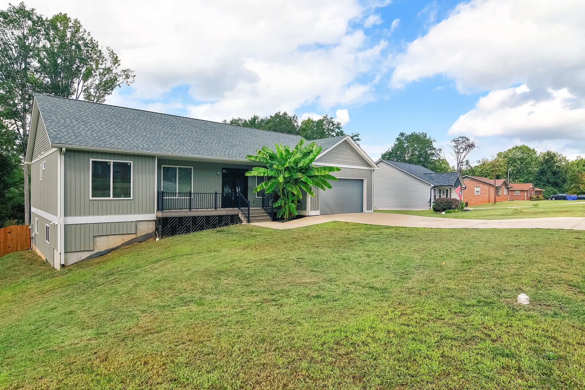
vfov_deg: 64.5
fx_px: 309
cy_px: 195
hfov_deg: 86.9
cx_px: 292
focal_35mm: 19
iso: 320
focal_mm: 13
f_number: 7.1
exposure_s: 1/800
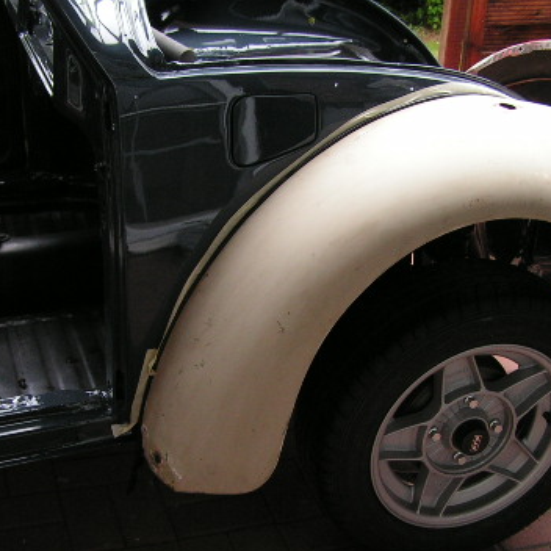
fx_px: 1099
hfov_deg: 28.2
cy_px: 322
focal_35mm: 61
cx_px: 290
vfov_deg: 28.1
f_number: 2.8
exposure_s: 1/50
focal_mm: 6.3
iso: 80
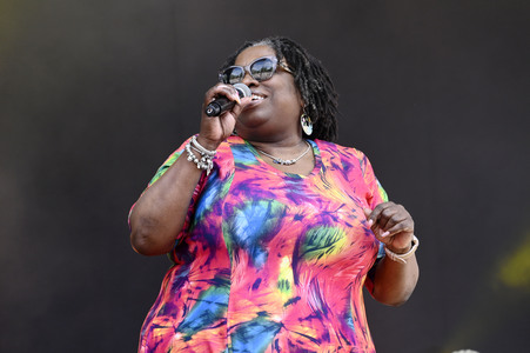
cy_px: 176
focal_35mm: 200
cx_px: 265
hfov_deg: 10.3
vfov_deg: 6.9
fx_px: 2942
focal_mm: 200
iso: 800
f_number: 7.1
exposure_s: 1/200
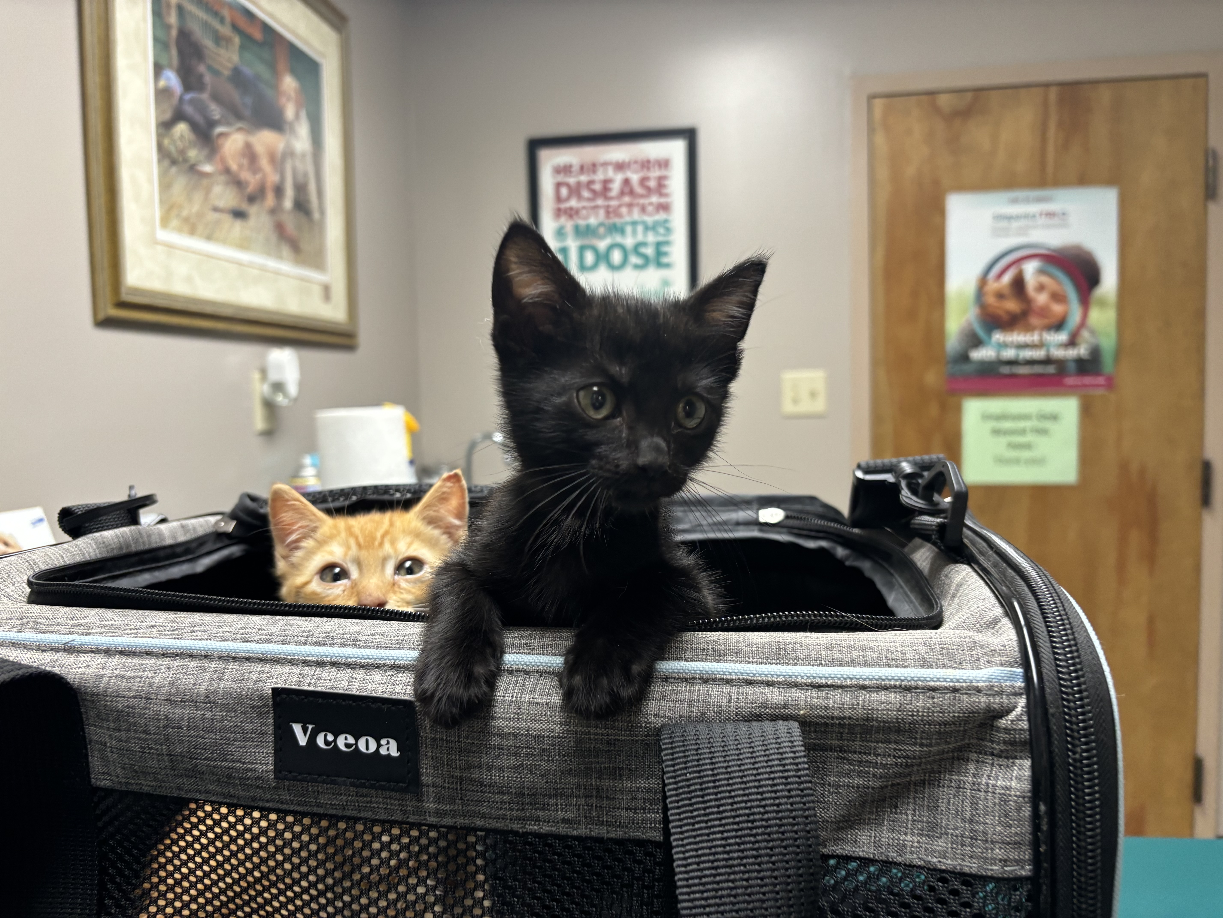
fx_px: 919
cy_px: 459
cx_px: 612
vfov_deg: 53.1
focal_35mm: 26
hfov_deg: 67.3
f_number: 1.6
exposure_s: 1/60
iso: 125
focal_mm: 5.96
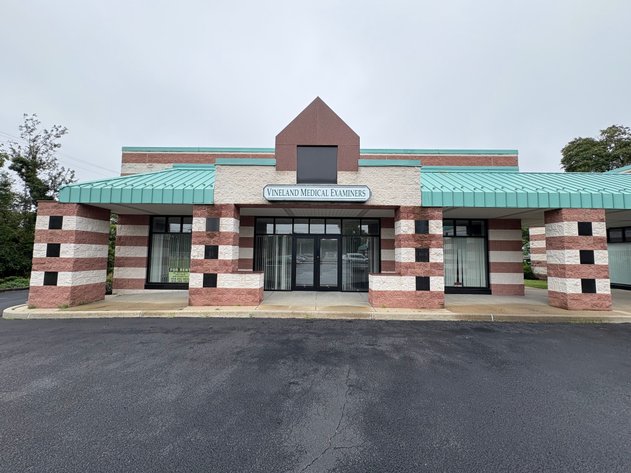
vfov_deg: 85.7
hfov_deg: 102.1
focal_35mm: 14
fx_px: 255
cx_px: 316
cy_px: 236
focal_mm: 2.22
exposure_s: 1/467
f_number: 2.2
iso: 50
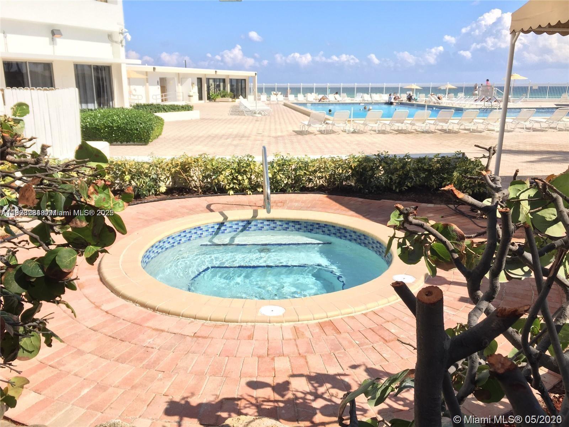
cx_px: 284
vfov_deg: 48.2
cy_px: 214
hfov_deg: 61.7
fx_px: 477
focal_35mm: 29
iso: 32
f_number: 2.2
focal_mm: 4.15
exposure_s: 1/1721
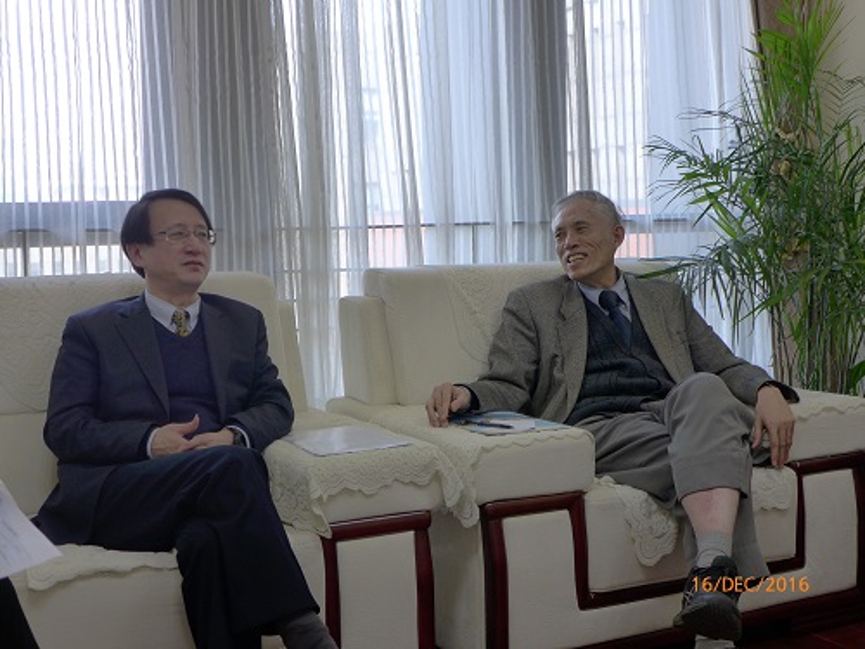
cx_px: 432
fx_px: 1249
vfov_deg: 29.1
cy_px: 324
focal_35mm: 50
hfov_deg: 38.2
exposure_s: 1/100
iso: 125
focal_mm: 9.8
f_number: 1.9
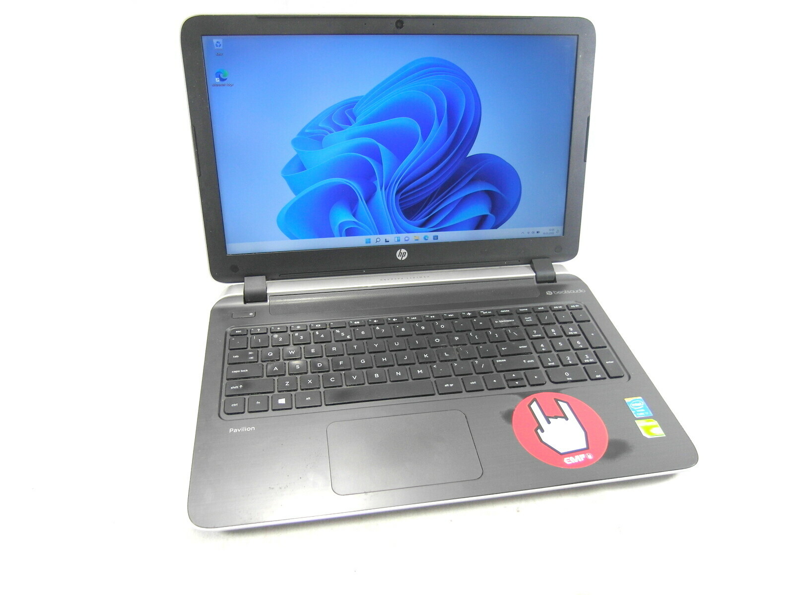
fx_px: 550
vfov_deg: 56.8
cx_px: 397
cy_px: 298
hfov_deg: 71.6
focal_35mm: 24
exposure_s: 1/90
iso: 80
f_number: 1.8
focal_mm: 5.2
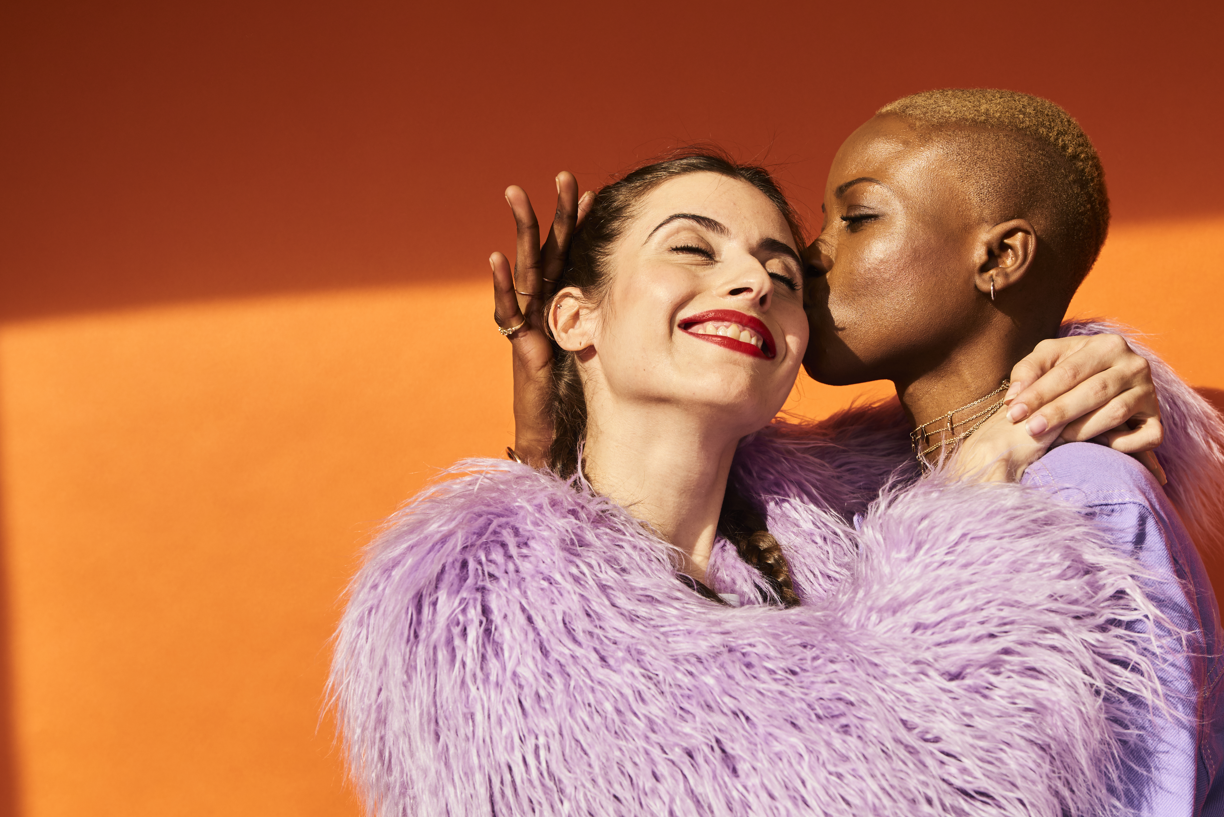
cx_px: 658
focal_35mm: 52
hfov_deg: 38.2
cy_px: 477
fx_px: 1769
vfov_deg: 26.0
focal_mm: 38
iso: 320
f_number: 5.6
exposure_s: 1/320
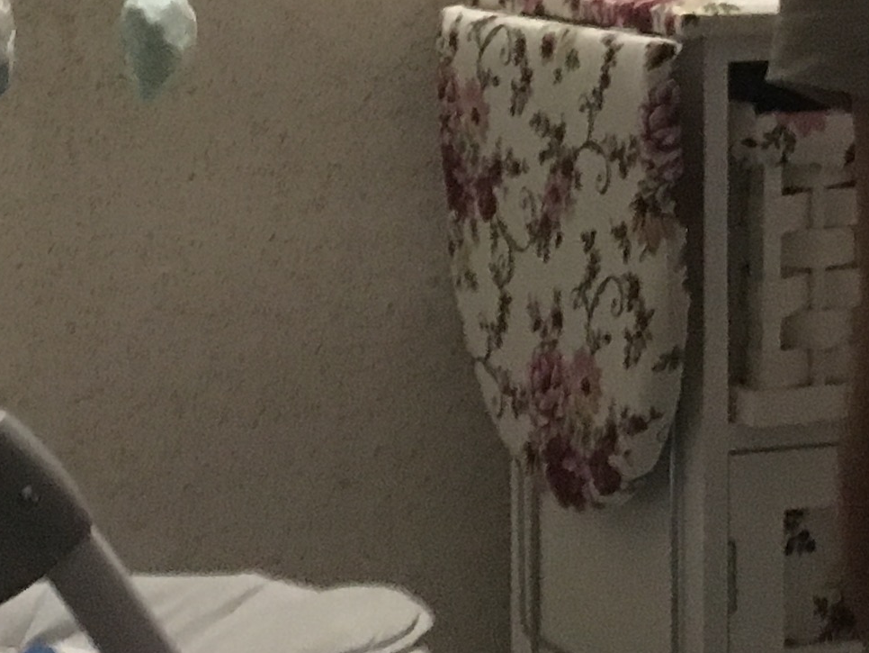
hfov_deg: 16.3
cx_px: 536
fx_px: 3038
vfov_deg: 11.8
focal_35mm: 121
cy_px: -258
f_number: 2.2
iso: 500
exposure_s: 1/17
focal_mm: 4.15
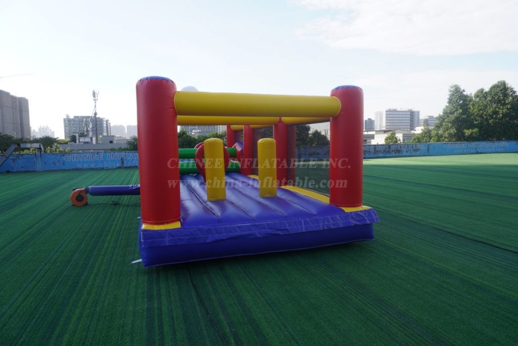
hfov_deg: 73.7
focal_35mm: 24
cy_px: 173
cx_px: 259
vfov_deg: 53.1
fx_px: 345
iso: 160
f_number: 7.1
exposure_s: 1/160
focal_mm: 16
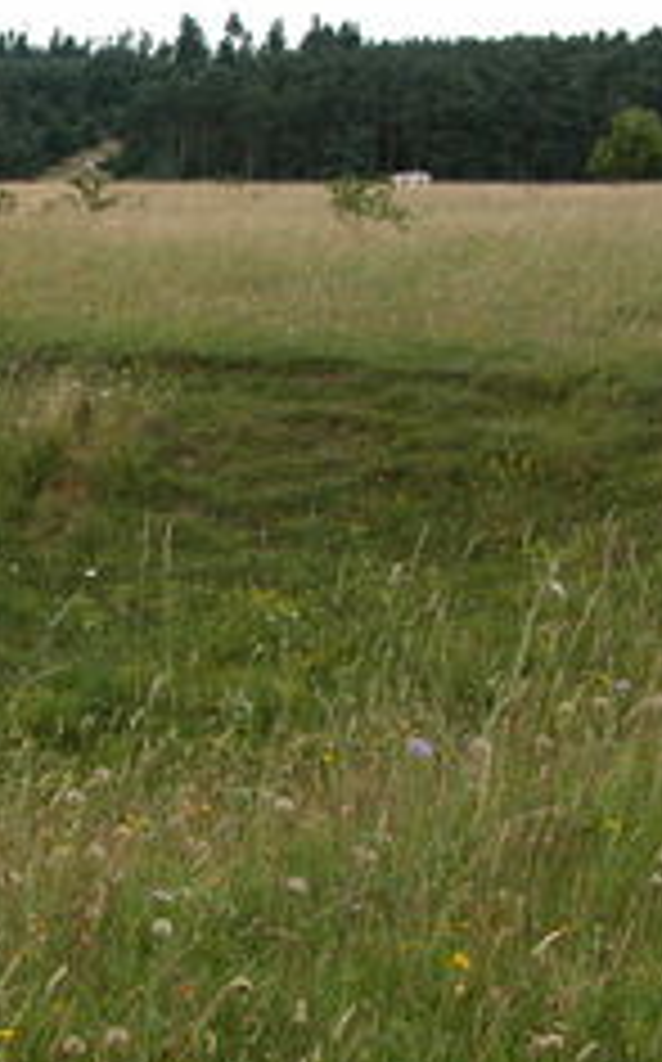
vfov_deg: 23.1
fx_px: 2604
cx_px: -216
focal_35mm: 90
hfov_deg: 13.9
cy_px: 472
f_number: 4.8
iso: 100
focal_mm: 12.7
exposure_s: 1/134
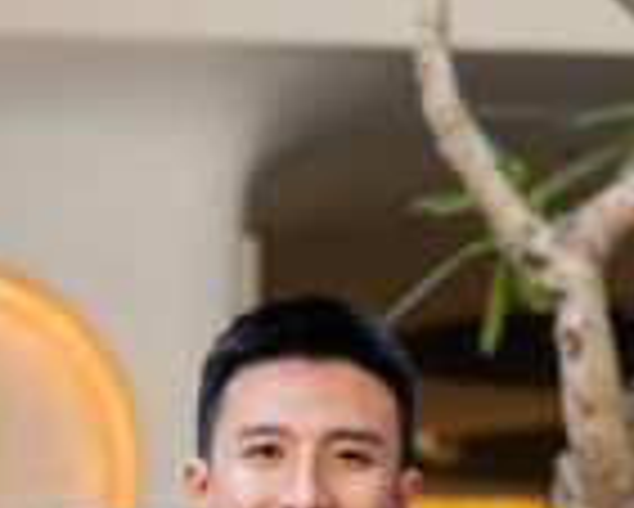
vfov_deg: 8.3
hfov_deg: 10.6
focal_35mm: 180
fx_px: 3380
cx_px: -27
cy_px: 890
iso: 200
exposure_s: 1/320
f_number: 1.6
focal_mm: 30
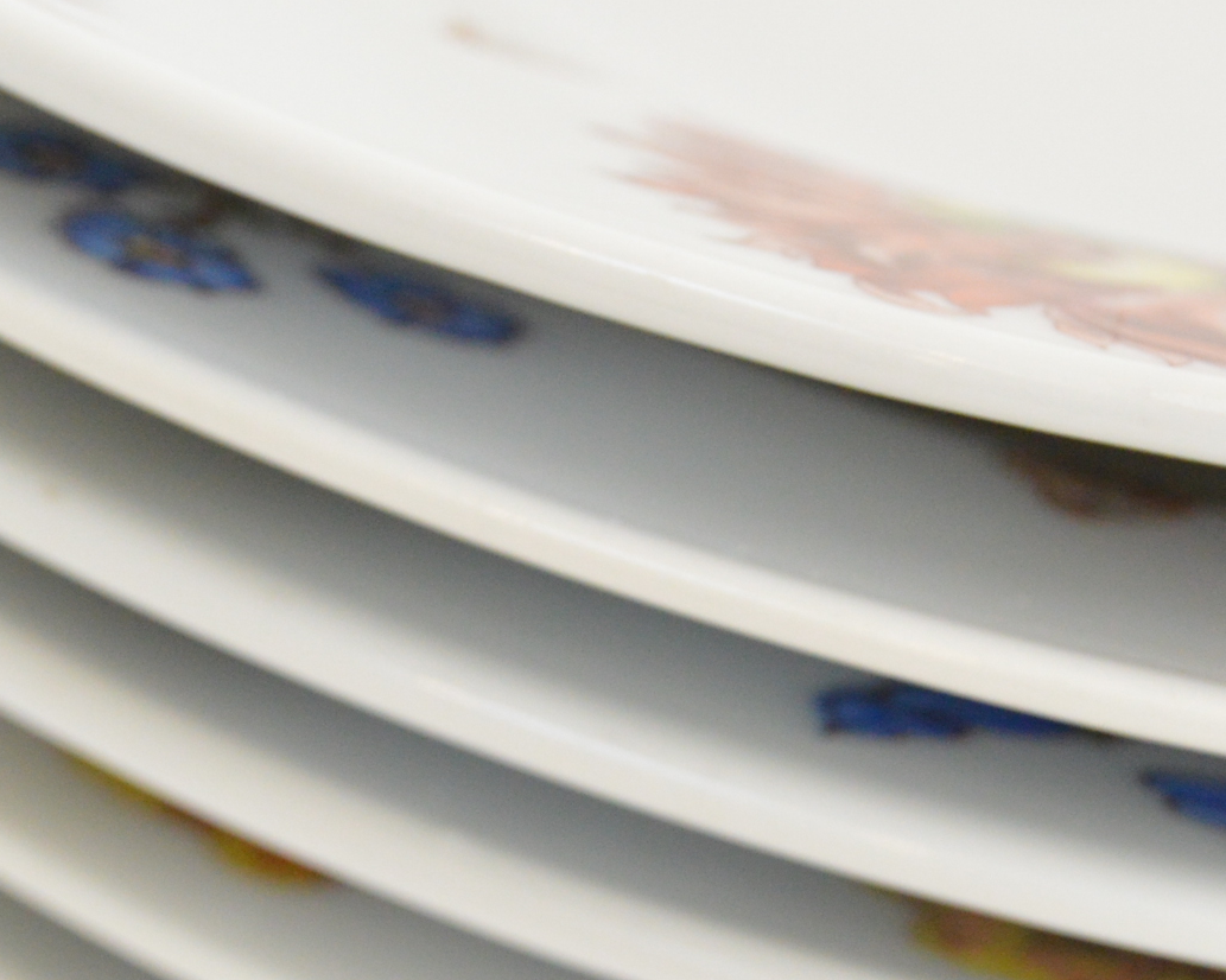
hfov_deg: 8.6
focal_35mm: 225
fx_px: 8176
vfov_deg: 6.9
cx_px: 732
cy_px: 793
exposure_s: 1/60
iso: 1600
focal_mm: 55
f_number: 5.6
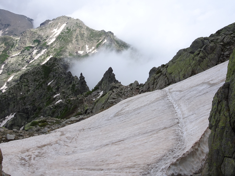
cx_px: 118
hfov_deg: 55.4
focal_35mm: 33
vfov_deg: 42.9
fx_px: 224
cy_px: 88
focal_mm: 5.61
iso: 80
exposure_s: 1/1000
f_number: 4
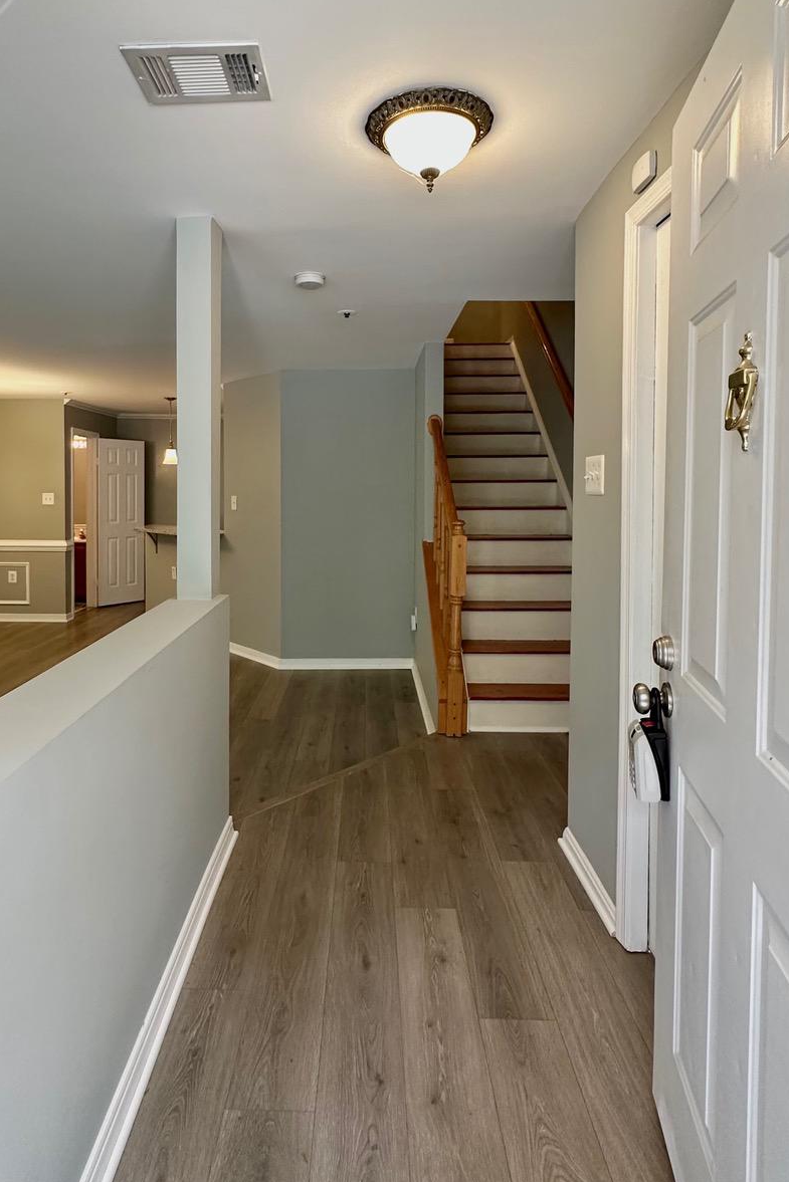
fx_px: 624
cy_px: 503
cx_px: 351
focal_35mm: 19
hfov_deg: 64.4
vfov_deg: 86.3
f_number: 2.2
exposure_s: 1/120
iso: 250
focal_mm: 2.22
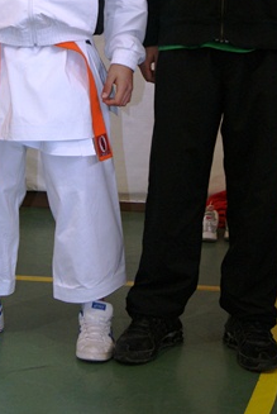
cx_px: 115
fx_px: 1012
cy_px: 22
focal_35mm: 88
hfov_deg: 15.6
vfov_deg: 22.4
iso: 400
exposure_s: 1/60
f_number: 5.6
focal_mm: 30
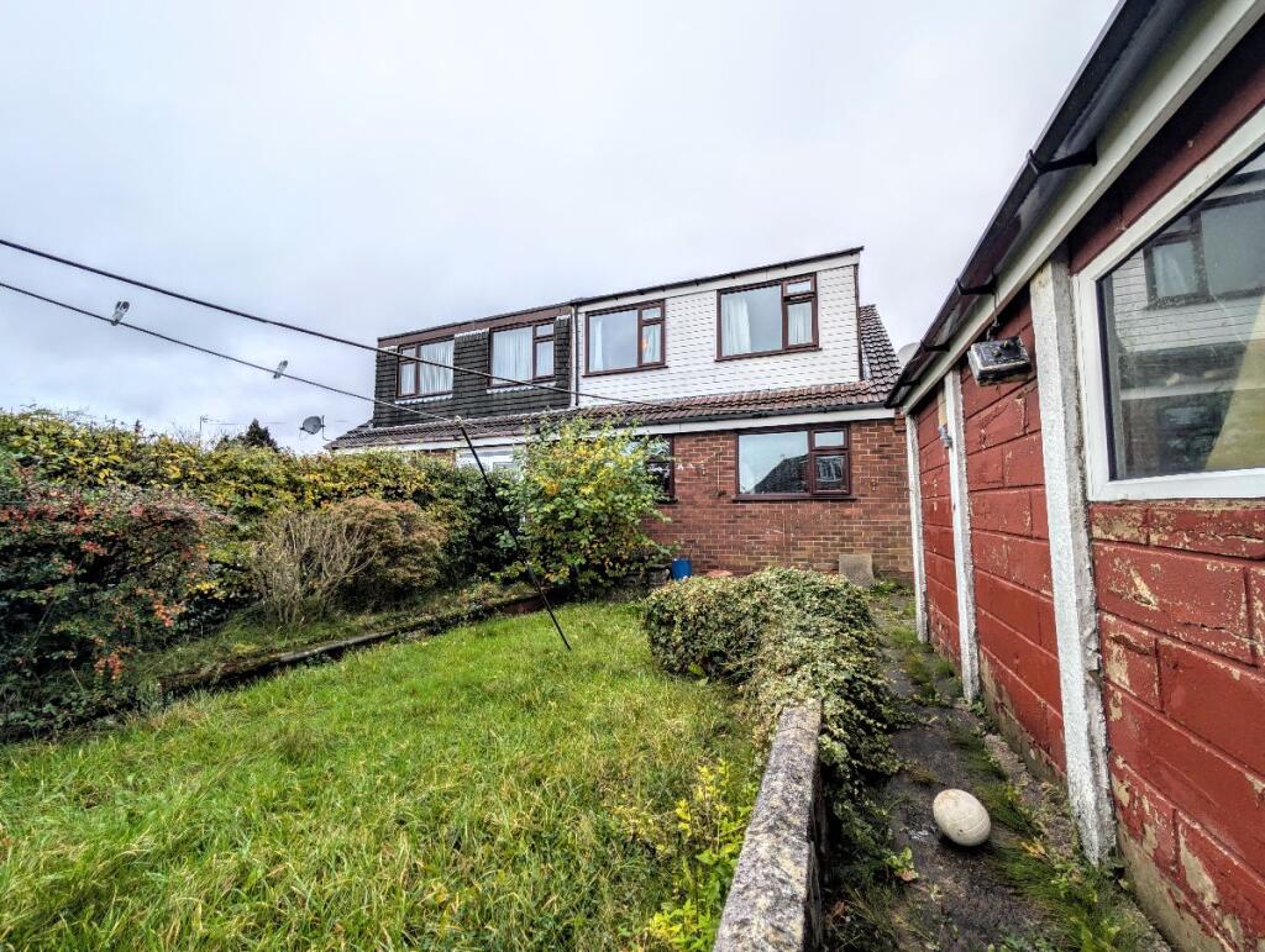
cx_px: 632
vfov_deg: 94.6
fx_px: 439
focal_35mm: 12
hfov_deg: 110.5
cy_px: 476
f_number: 1.7
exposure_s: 1/287
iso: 49
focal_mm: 2.02
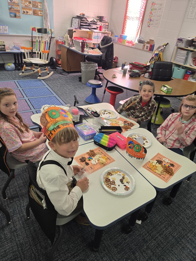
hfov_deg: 58.9
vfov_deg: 73.9
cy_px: 130
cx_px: 98
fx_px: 174
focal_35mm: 23
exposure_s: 1/60
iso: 200
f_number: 1.7
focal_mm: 6.3
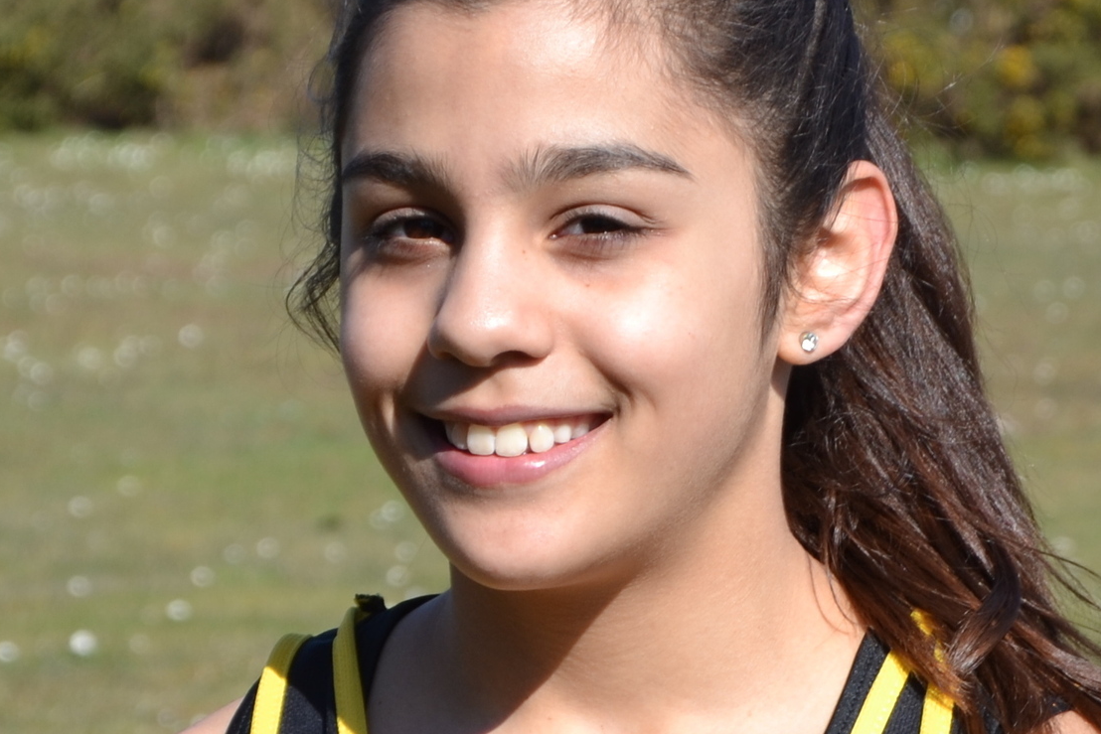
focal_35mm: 129
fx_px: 3939
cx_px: 666
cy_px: 362
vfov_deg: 10.7
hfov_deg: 15.9
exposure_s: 1/250
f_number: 8
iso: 100
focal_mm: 55
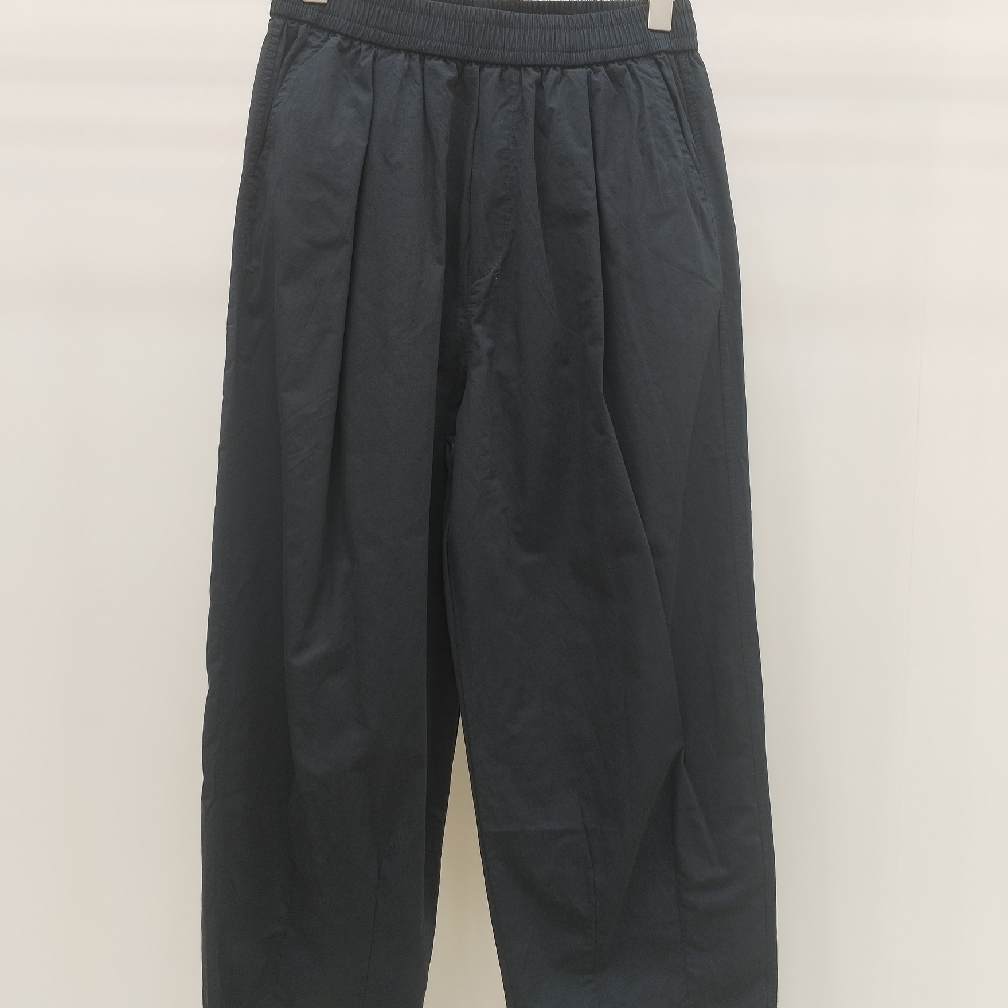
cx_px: 498
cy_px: 501
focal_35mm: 35
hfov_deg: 47.2
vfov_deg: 47.2
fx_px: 1153
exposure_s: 1/50
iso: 169
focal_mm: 4.75
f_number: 1.8
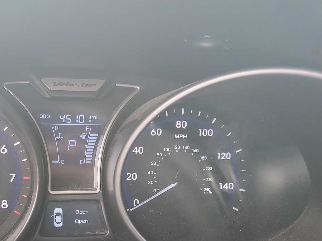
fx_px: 381
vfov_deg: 34.3
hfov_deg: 44.0
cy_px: 186
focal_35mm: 41
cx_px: 75
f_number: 1.5
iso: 60
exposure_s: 1/100
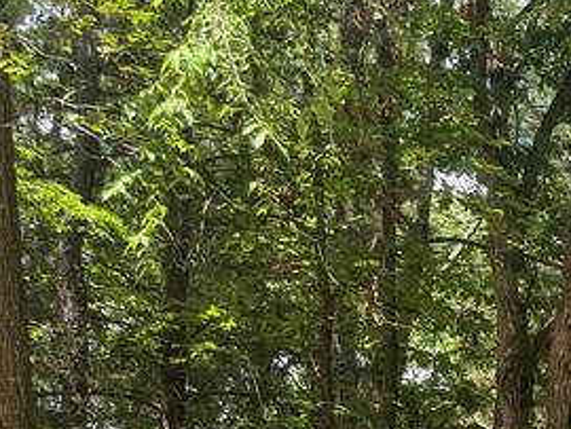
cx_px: 979
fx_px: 1502
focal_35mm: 91
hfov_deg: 17.9
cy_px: 585
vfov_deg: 15.4
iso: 80
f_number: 1.78
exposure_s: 1/527
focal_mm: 6.76
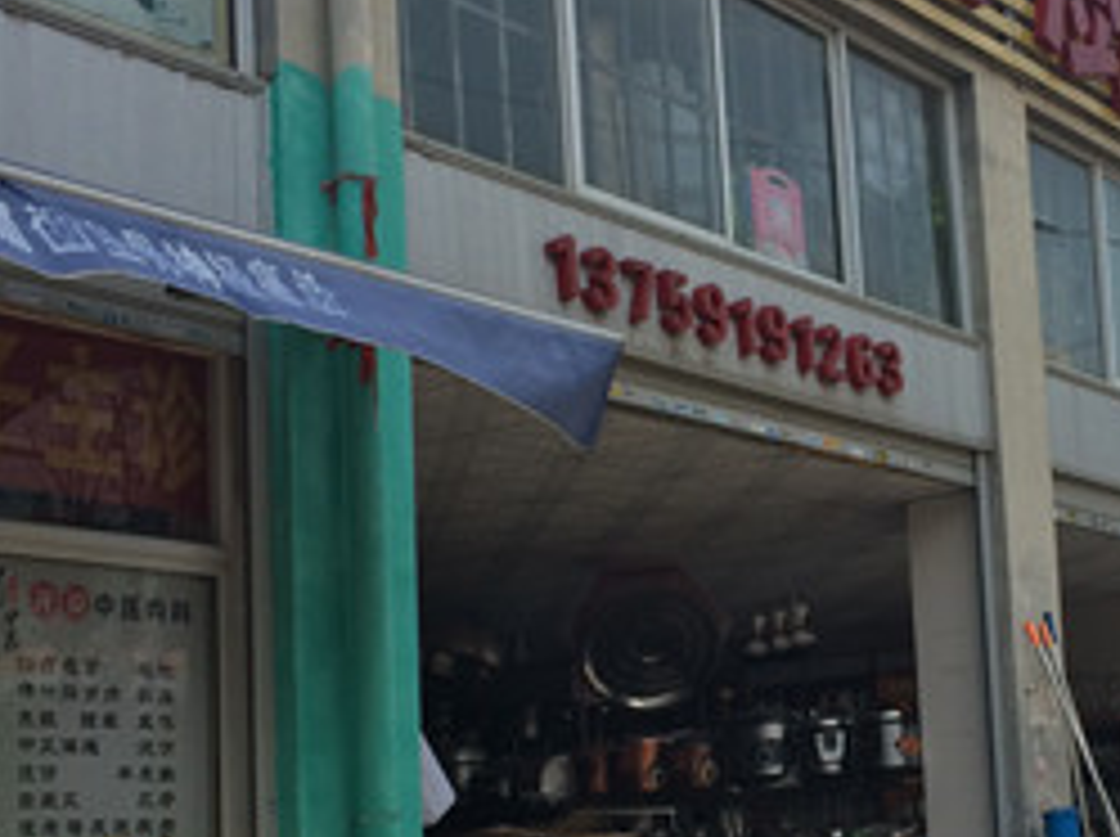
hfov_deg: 27.3
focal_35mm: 70
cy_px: 580
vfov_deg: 20.9
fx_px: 2262
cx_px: 877
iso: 32
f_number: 2.2
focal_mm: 4.15
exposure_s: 1/1466
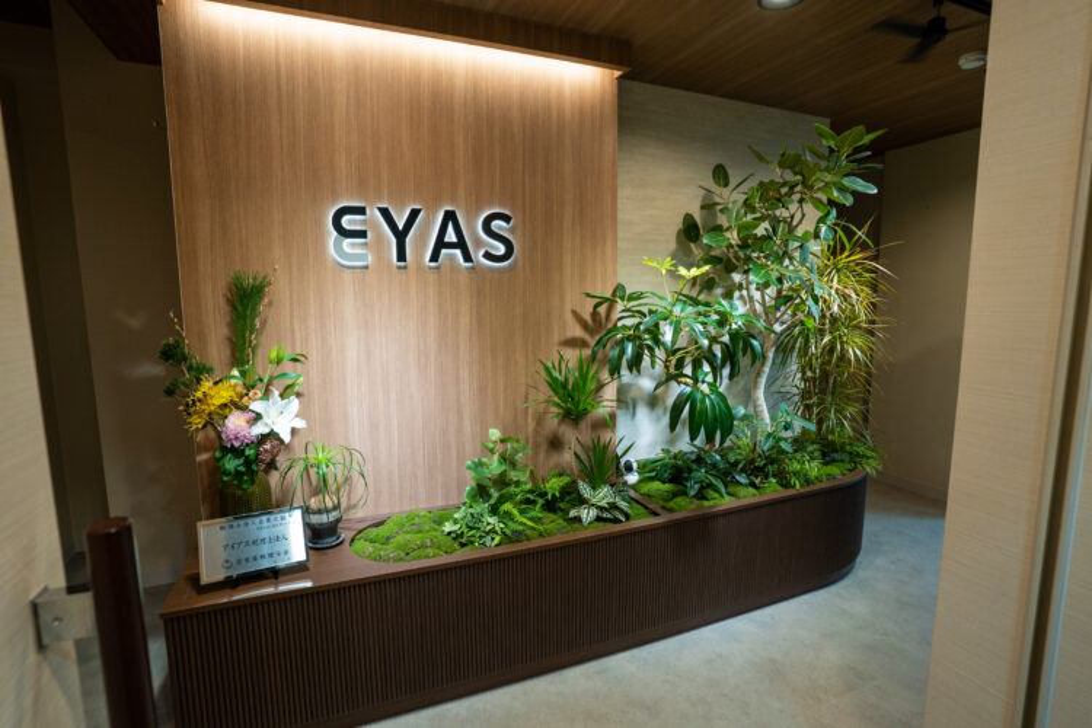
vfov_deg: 70.4
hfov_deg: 93.3
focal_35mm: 17
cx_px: 546
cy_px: 364
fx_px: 516
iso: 1250
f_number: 5.6
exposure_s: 1/60
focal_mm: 17
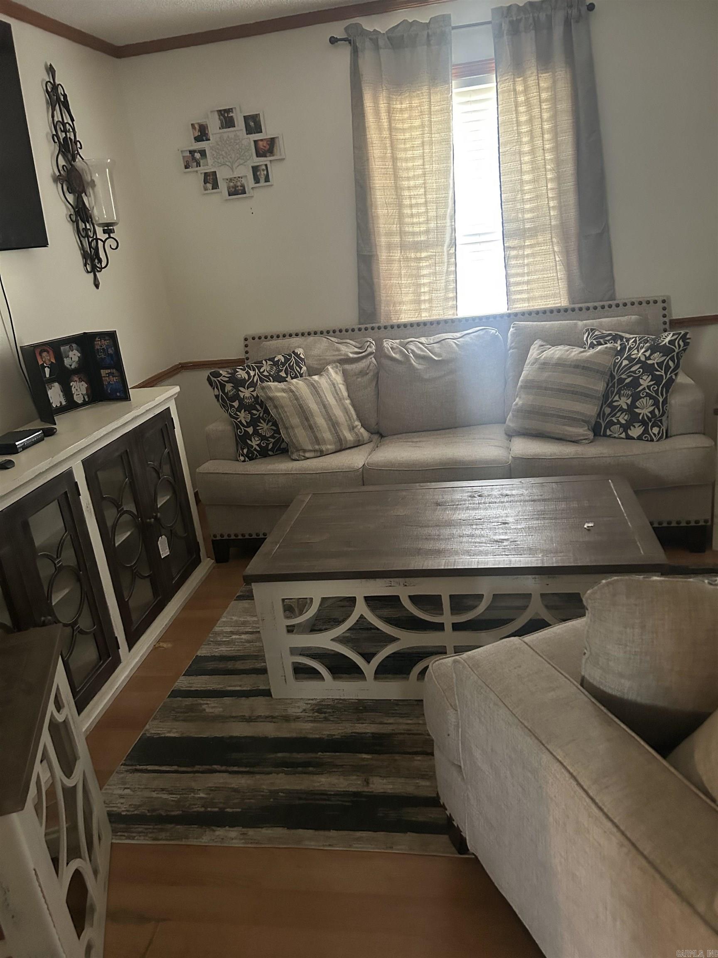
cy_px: 479
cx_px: 359
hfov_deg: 53.1
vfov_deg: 67.3
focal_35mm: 26
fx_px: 719
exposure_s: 1/40
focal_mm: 5.7
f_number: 1.5
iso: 640
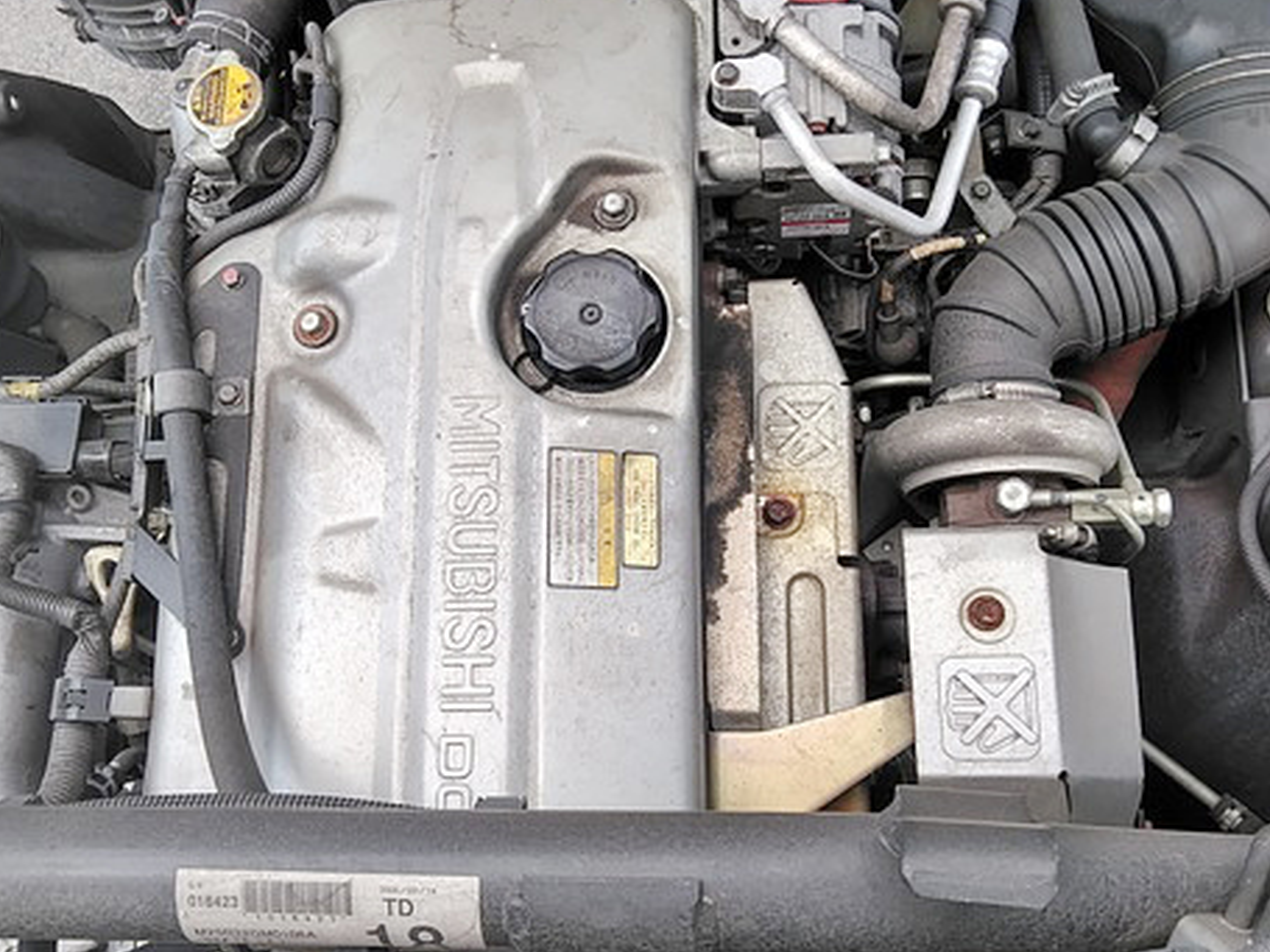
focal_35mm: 38
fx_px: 1394
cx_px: 603
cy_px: 494
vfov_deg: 37.7
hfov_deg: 49.0
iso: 60
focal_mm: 3.46
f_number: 2.2
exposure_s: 1/235
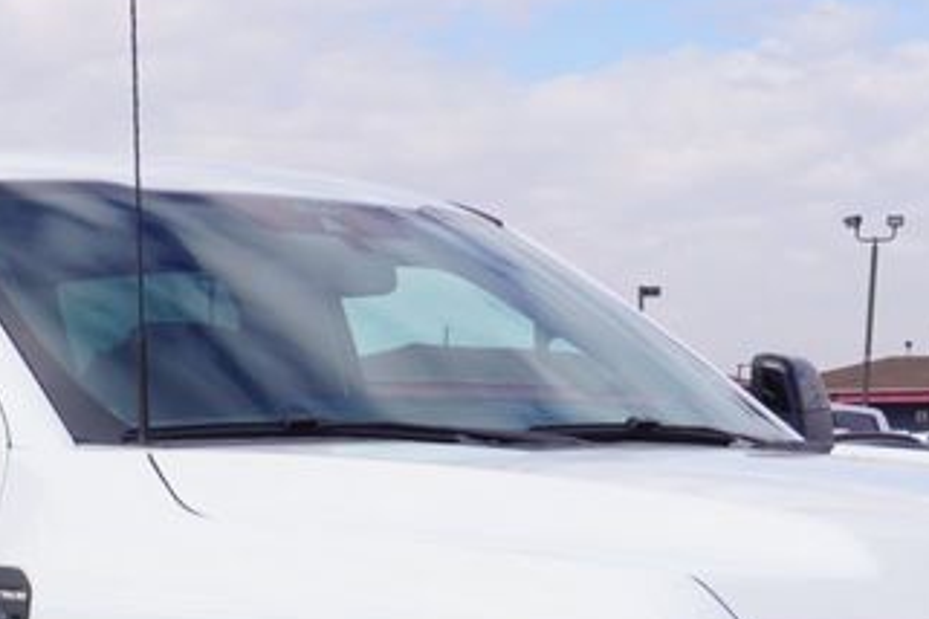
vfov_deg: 11.5
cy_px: 865
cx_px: 205
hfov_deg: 17.7
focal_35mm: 115
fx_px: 2967
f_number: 9
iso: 100
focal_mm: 24
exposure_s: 1/125
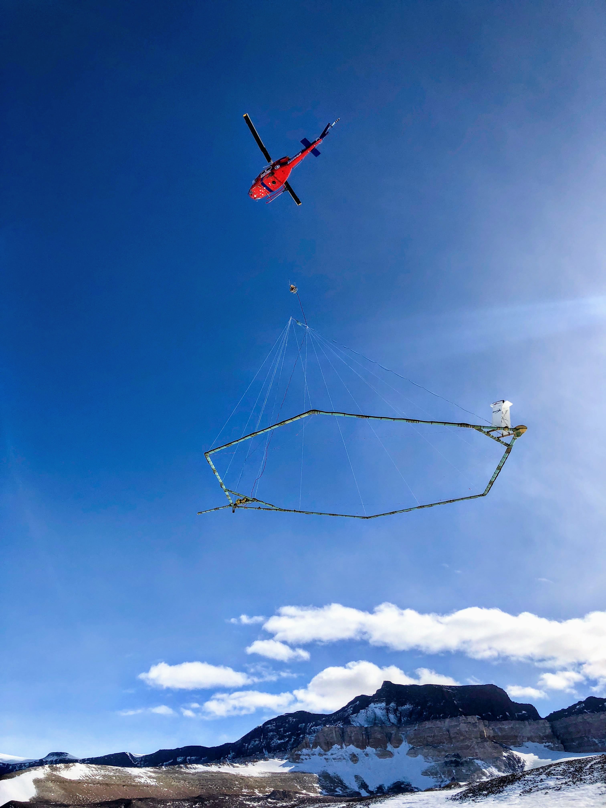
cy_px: 404
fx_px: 654
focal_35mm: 28
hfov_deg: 49.7
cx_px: 303
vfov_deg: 63.4
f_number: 1.8
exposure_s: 1/4878
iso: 20
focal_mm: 4
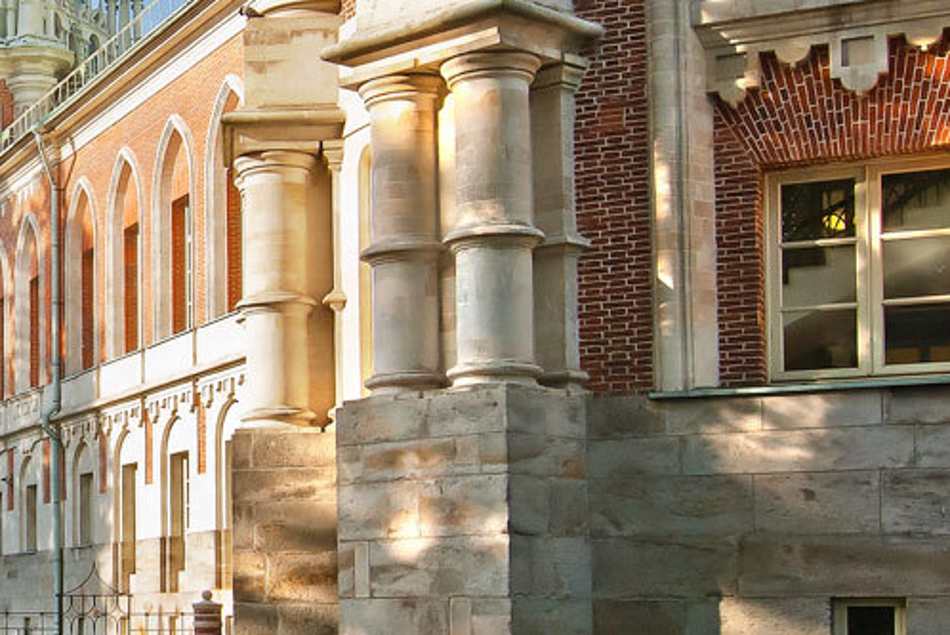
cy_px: 215
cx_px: -39
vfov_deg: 18.9
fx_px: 1902
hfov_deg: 26.3
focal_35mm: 72
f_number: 13
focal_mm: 20
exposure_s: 1/100
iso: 200
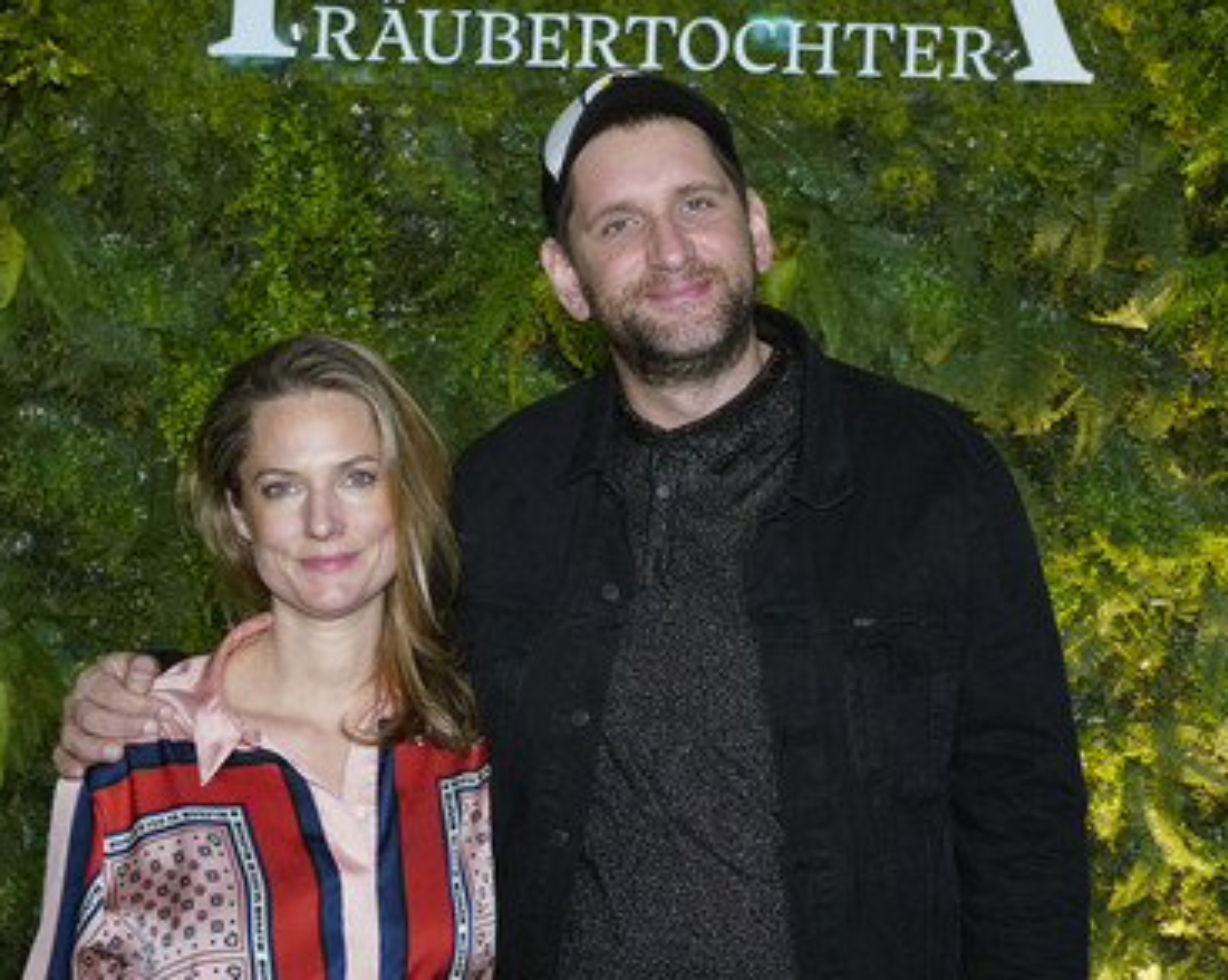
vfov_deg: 25.4
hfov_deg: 31.4
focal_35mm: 60
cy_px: 492
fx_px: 2179
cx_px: 527
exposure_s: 1/160
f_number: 5.6
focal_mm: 52
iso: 2000
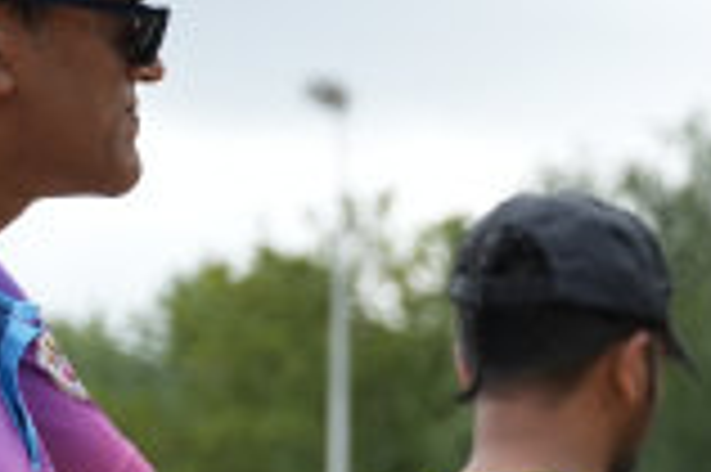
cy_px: 1023
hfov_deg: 6.4
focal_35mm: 290
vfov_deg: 4.6
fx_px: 5725
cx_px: 2246
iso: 250
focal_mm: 44.8
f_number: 2.8
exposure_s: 1/1250
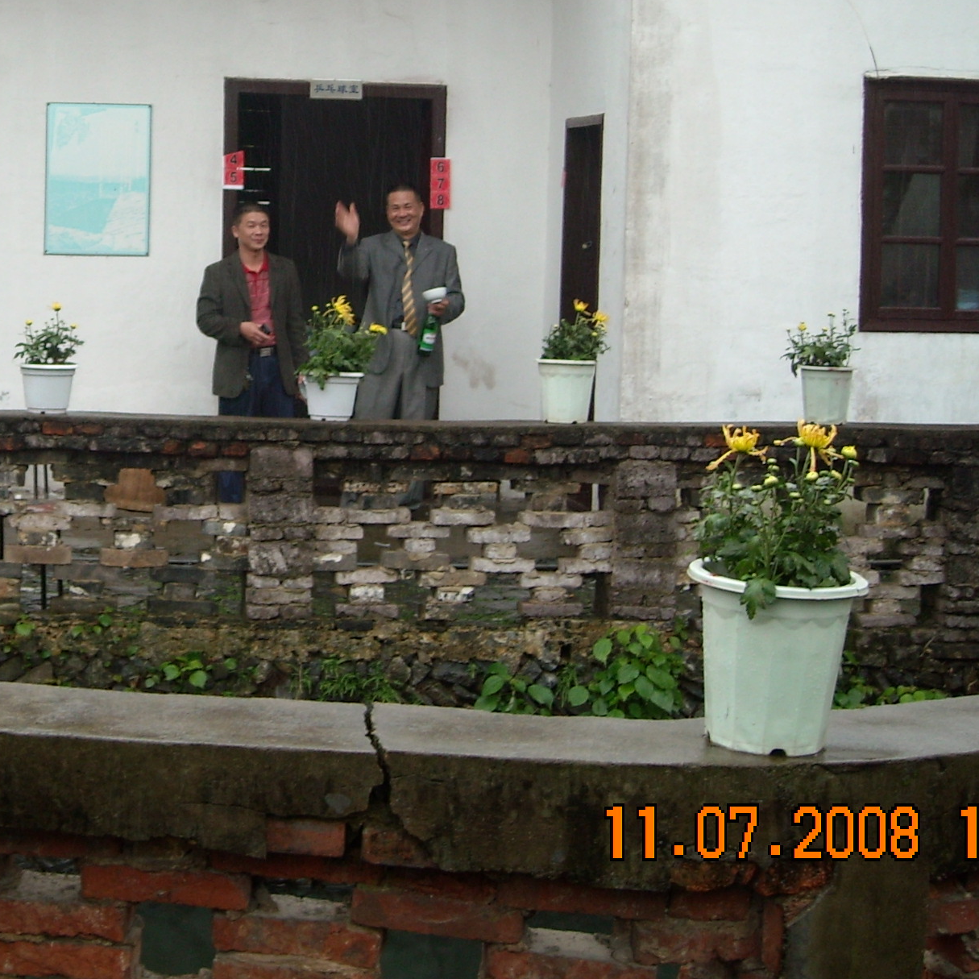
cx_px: 159
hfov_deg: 25.5
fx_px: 2112
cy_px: 214
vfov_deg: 25.7
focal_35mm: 66
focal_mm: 5.7
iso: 80
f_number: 2.8
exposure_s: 1/60
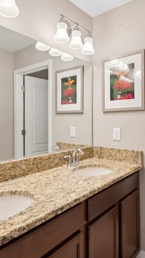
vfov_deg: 71.9
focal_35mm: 26
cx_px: 76
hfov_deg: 44.4
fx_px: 178
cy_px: 127
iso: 400
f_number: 8
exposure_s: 1/20
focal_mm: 16
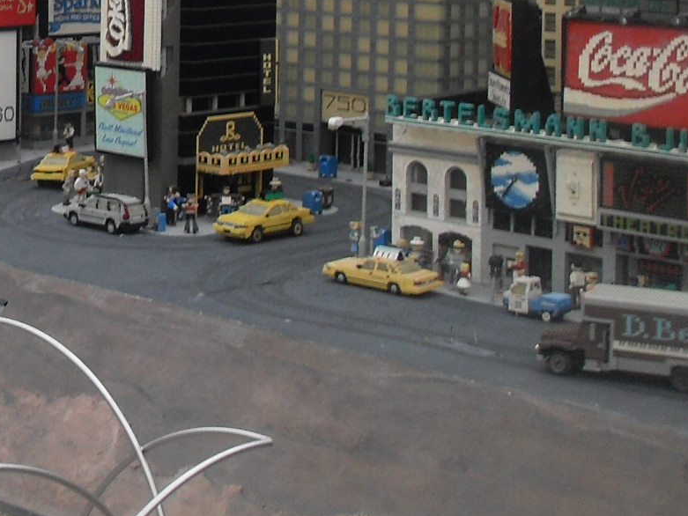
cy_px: -144
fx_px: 1928
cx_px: -176
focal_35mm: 97
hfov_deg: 18.9
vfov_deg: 14.6
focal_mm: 6.3
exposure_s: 1/45
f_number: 8.9
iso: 80
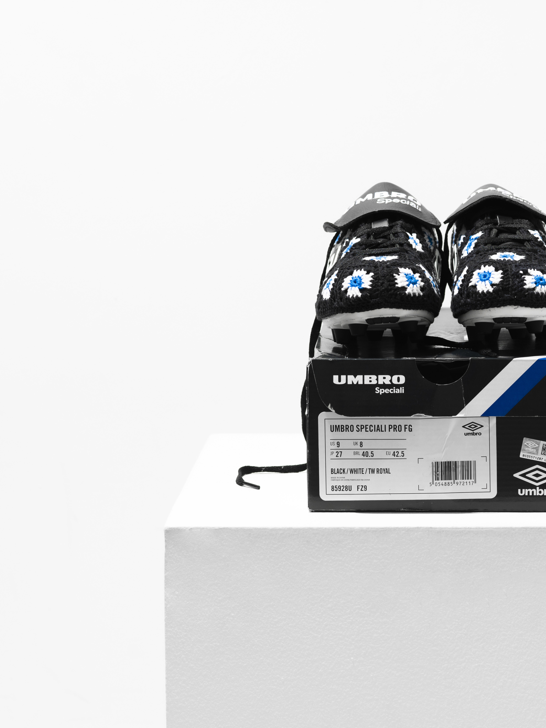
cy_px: 364
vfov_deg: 16.0
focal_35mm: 123
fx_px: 2587
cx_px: 444
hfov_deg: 12.0
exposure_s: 1/125
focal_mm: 85
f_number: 5.6
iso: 100
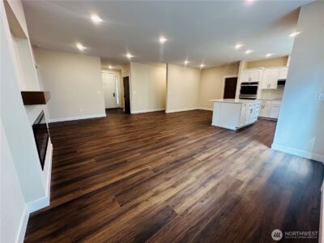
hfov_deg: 102.1
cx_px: 162
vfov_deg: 85.7
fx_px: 131
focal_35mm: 14
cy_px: 122
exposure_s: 1/60
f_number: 2.2
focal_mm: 2.22
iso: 160
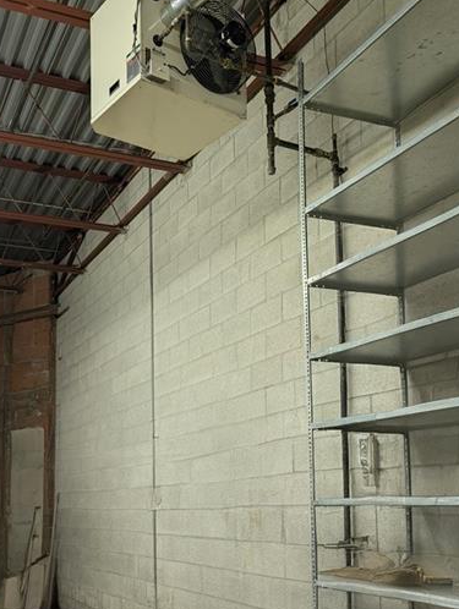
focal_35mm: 37
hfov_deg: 37.9
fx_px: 652
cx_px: 122
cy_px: 430
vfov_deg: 48.8
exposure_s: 1/120
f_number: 1.68
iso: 789
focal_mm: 6.9
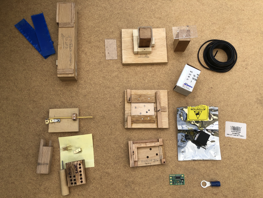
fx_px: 213
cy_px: 99
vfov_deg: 49.7
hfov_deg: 63.4
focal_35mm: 28
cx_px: 132
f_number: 1.8
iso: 20
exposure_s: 1/873
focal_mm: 3.99
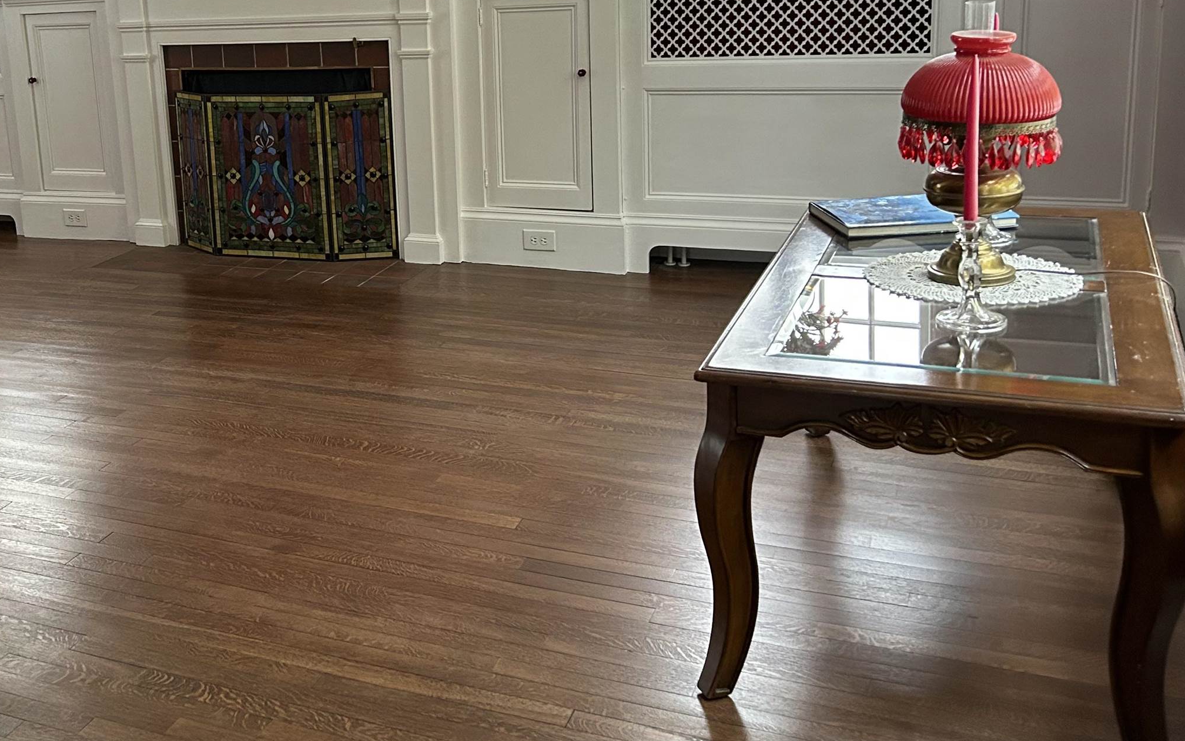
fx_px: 1356
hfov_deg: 45.5
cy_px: 199
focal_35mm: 42
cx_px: 294
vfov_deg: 30.1
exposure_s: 1/60
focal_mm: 5.7
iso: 320
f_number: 1.5
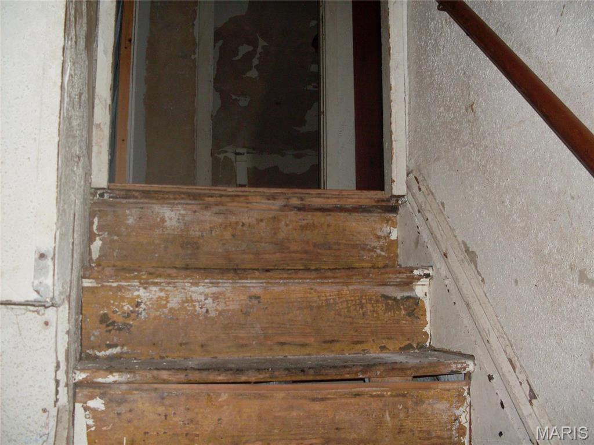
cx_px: 297
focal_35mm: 38
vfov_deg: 37.7
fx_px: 652
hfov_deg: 49.0
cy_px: 222
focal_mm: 6.3
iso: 100
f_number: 2.8
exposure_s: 1/45
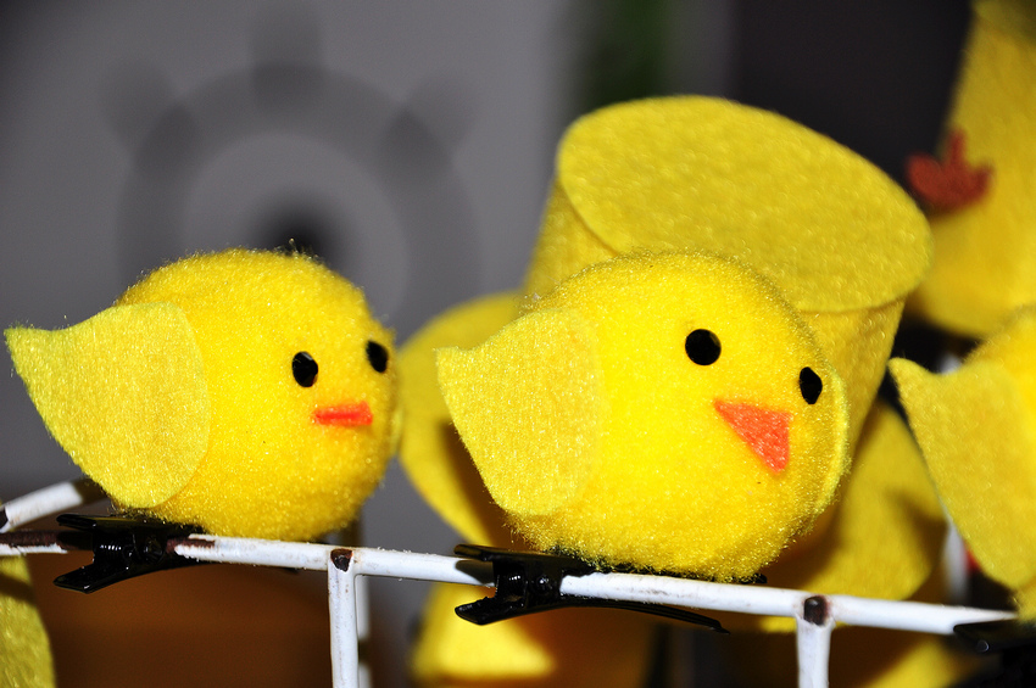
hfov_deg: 13.1
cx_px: 518
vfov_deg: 8.7
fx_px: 4528
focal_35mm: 158
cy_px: 344
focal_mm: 105
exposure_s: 1/125
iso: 200
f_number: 5.6
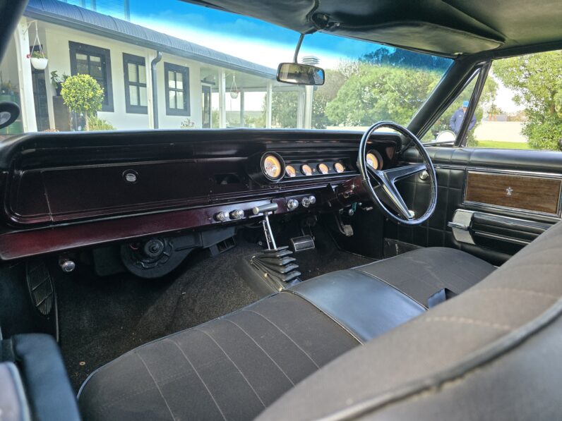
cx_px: 281
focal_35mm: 23
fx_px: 373
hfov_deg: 73.9
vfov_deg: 58.9
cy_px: 210
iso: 100
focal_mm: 6.3
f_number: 1.7
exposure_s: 1/180
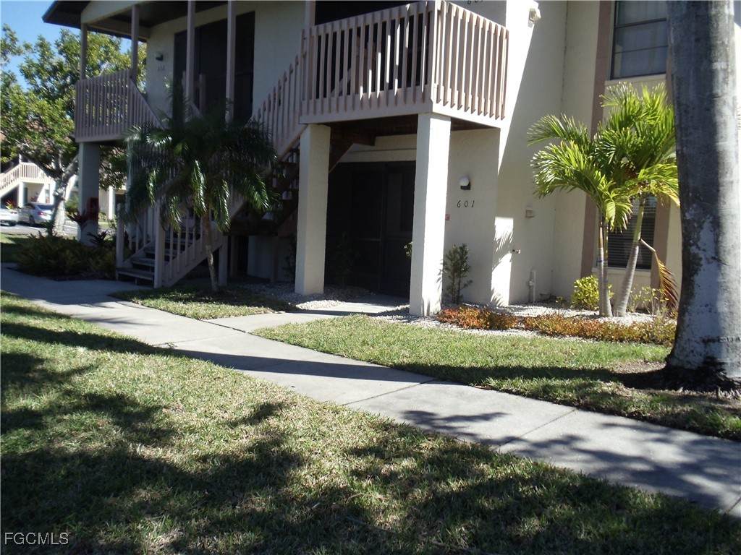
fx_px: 942
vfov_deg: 32.9
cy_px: 278
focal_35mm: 44
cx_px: 370
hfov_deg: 42.9
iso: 100
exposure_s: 1/200
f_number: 7.1
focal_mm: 6
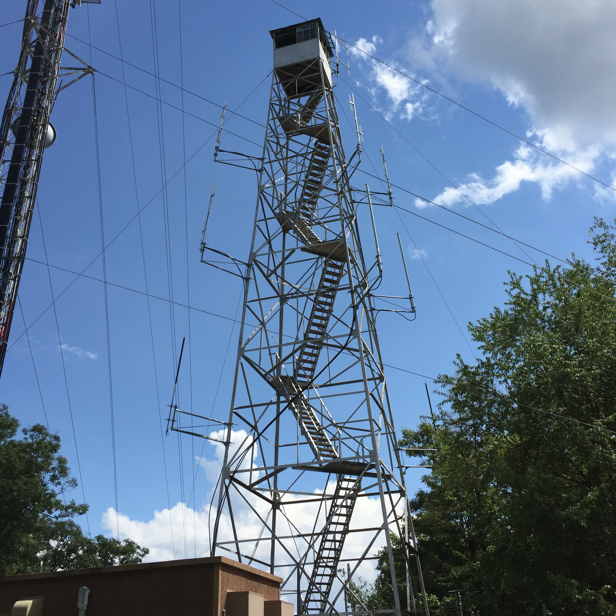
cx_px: 315
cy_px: 273
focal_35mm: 35
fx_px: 705
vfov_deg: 47.1
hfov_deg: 47.2
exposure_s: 1/3300
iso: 32
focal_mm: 4.15
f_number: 2.2
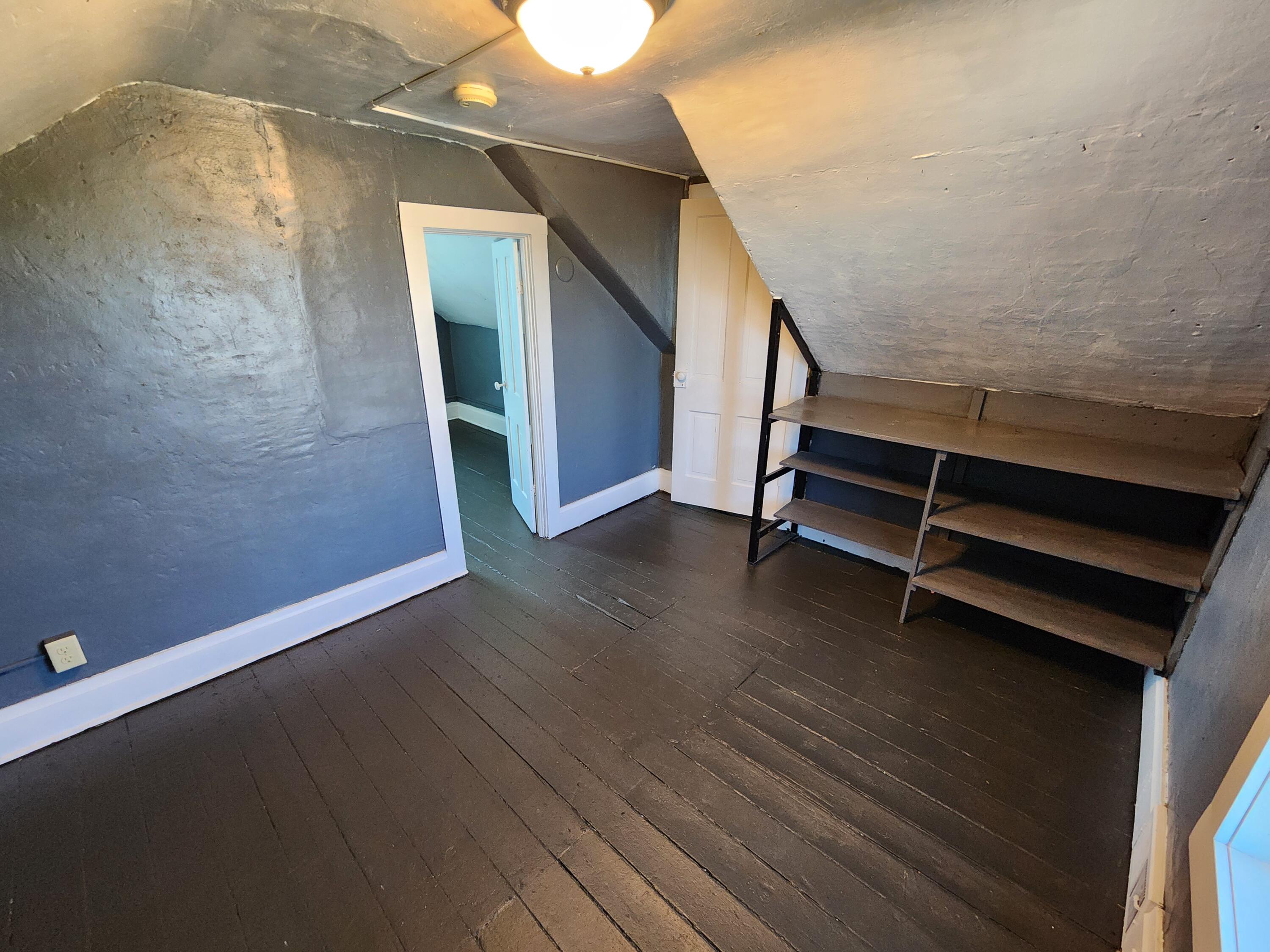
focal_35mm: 13
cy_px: 476
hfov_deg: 106.2
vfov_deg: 89.9
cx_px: 635
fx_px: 477
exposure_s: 1/40
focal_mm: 2.2
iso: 320
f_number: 2.2
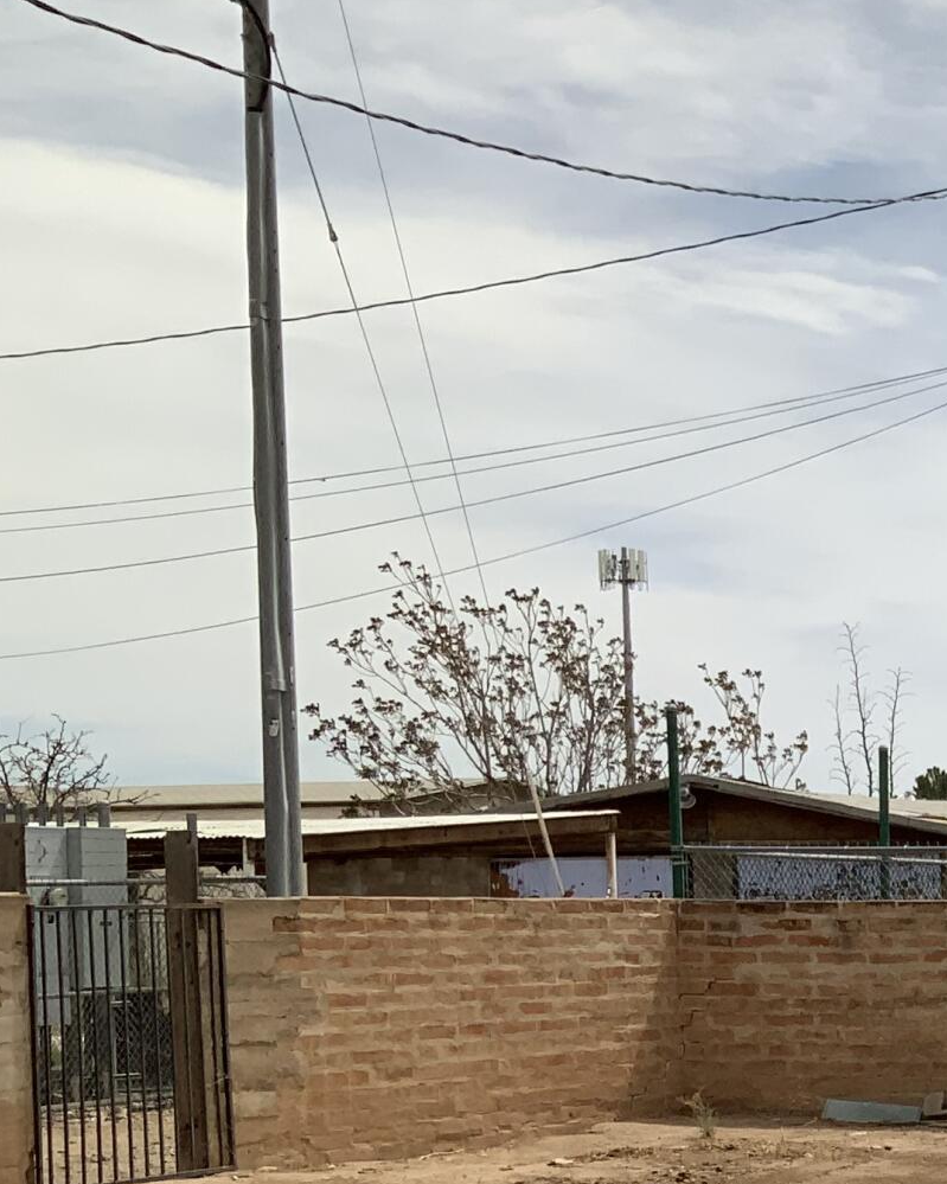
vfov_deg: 21.9
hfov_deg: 15.7
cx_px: 1638
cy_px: 1075
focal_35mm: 85
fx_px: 2978
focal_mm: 3
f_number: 1.8
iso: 20
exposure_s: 1/3534
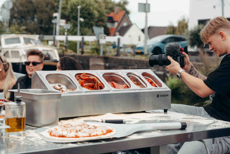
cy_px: 77
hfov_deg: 28.8
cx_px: 115
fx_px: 447
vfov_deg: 19.5
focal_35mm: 70
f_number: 5.6
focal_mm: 70
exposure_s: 1/400
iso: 200
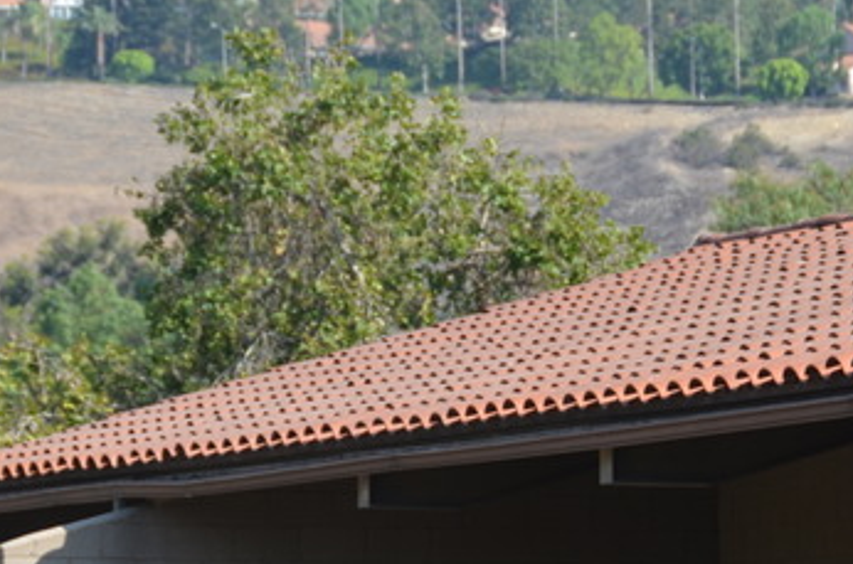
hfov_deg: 6.6
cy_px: 611
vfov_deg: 4.4
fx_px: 7376
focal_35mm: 312
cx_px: 540
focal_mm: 90
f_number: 8
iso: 140
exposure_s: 1/250
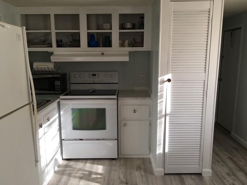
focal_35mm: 29
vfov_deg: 48.2
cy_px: 92
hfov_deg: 61.7
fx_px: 207
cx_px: 124
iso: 25
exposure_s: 1/60
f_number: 2.2
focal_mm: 4.15
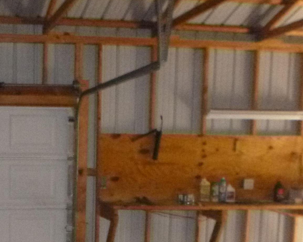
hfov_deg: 27.9
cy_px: 240
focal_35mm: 65
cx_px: 21
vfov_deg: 22.6
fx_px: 583
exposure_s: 1/60
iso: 1000
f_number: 3.9
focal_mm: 4.5
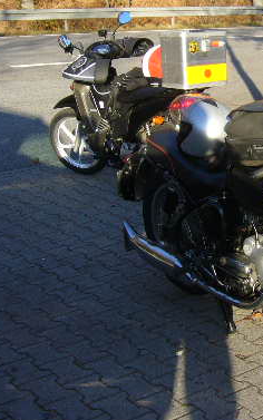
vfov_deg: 32.4
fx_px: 722
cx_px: 289
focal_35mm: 63
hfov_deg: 19.8
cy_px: 169
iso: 80
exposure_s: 1/125
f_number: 5.6
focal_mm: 5.8
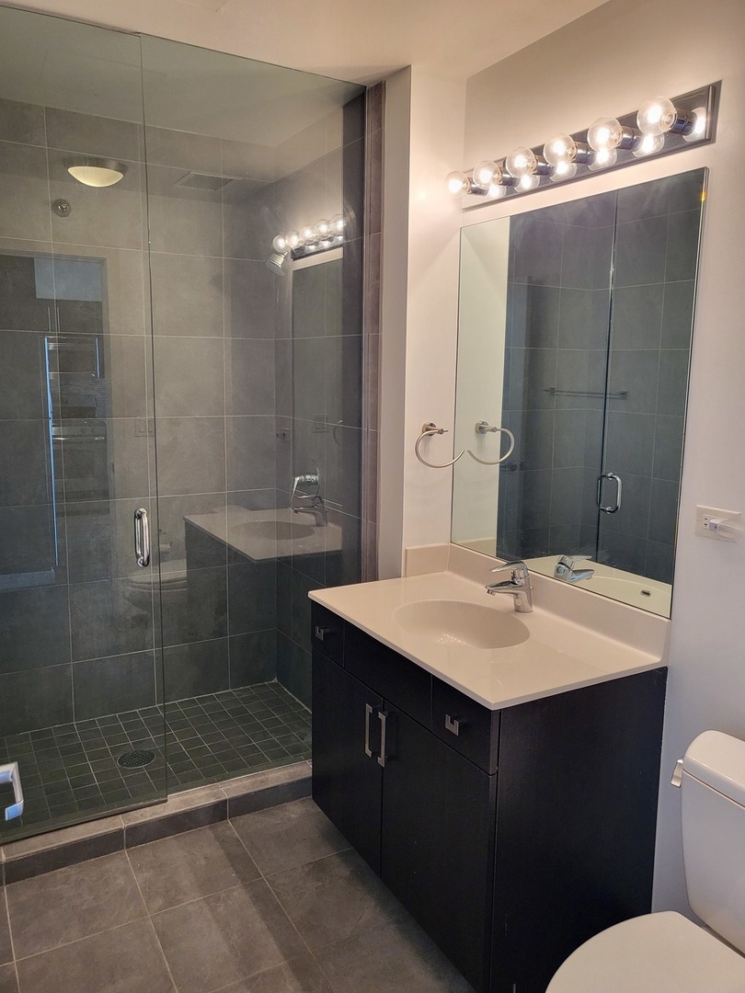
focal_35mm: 26
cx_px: 372
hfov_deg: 53.1
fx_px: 746
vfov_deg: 67.3
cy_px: 496
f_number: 1.8
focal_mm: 4.25
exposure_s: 1/120
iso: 160
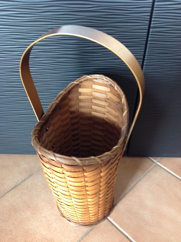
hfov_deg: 40.6
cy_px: 121
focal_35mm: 35
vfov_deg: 52.7
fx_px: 245
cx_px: 90
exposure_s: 1/15
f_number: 2.4
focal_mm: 4.28
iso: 125
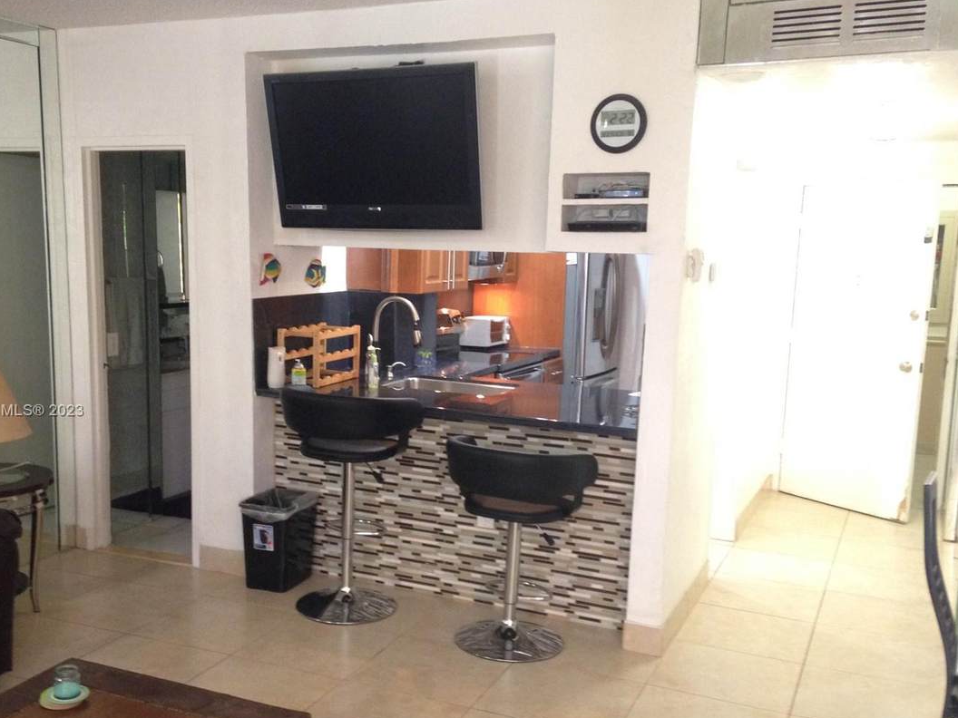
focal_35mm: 40
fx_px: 1107
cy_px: 412
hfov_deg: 46.7
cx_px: 432
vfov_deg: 35.9
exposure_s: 1/20
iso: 320
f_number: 2.4
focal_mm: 4.12
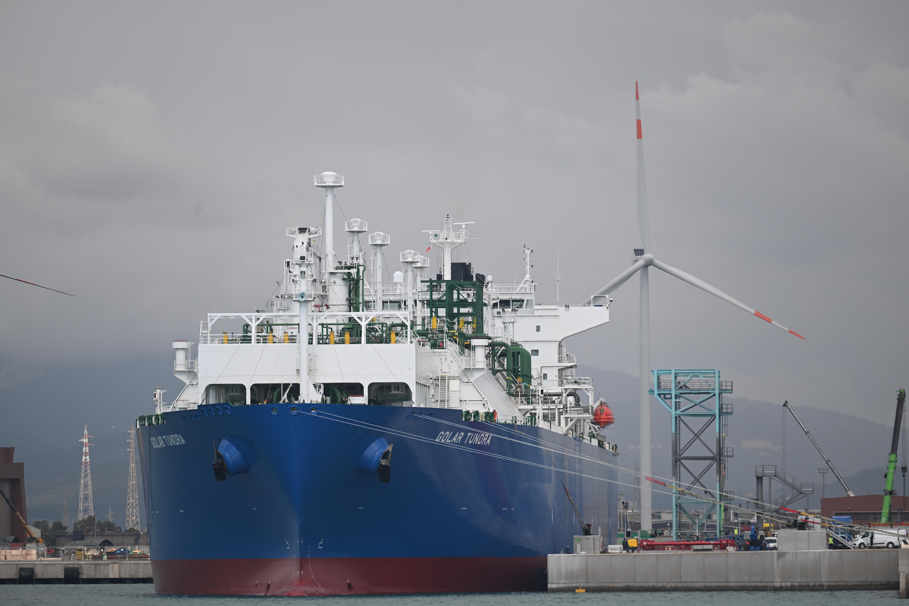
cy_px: 303
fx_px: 7322
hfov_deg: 7.1
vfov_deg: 4.7
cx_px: 454
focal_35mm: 290
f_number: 5.3
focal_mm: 290
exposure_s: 1/500
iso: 64
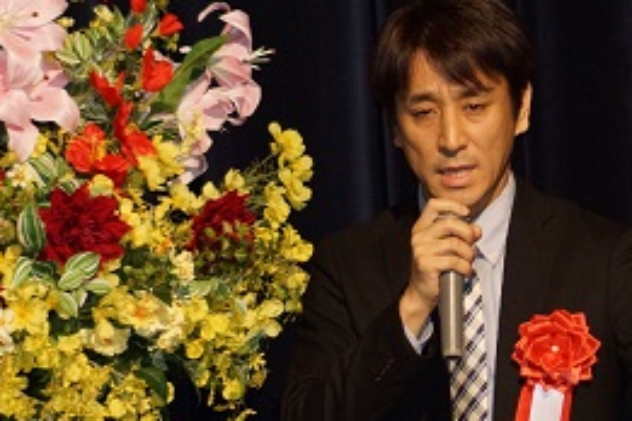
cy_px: 275
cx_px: 496
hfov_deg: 3.5
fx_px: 10234
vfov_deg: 2.4
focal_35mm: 583
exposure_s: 1/60
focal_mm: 200
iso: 1600
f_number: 5.6
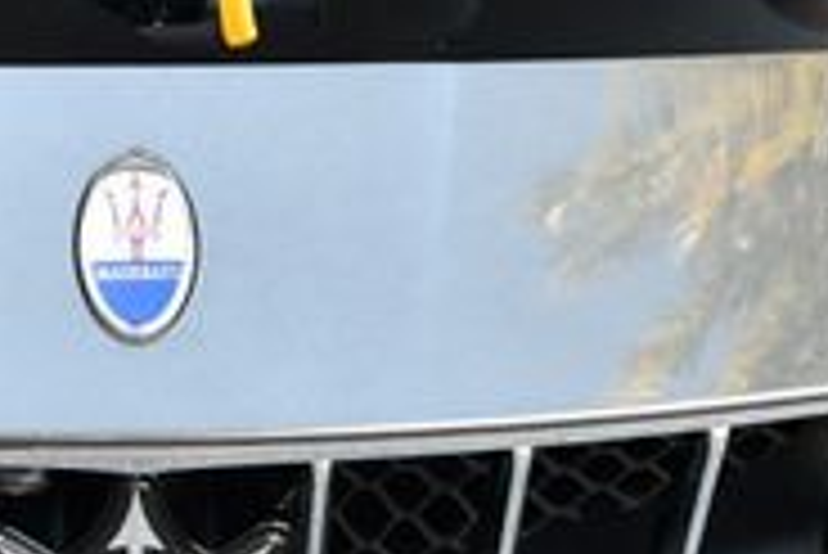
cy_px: -342
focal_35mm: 125
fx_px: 2877
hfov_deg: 16.2
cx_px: 135
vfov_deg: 10.5
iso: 500
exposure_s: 1/250
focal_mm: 18
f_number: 3.5
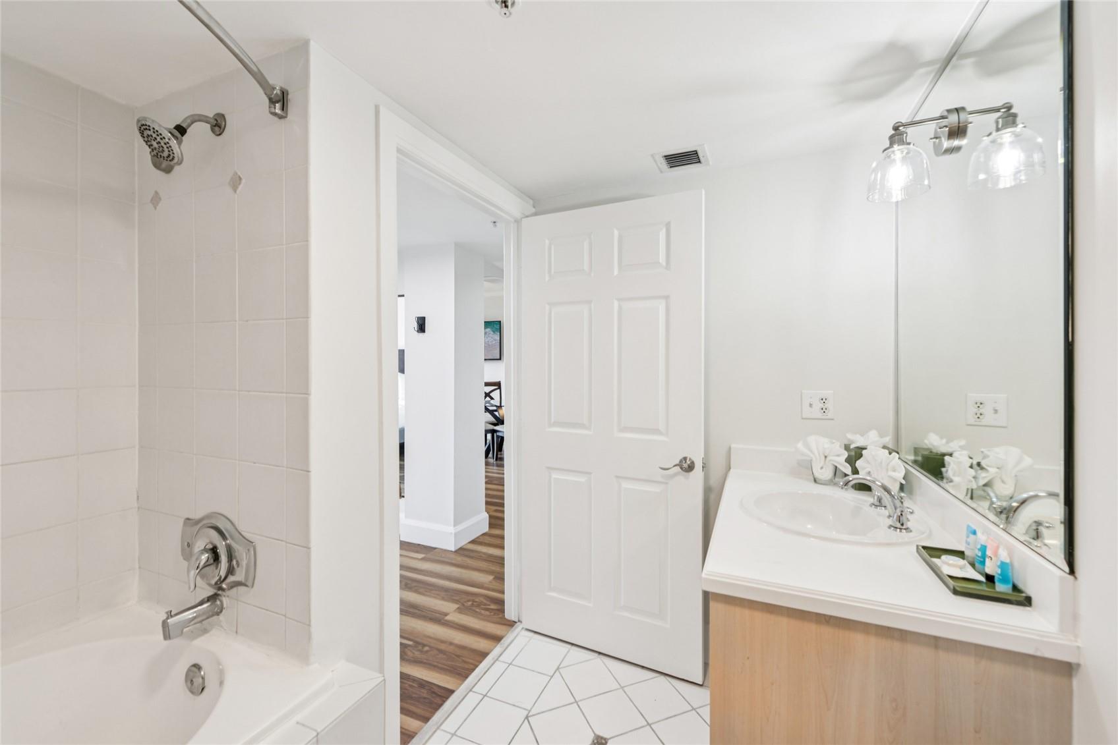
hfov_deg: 104.2
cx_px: 559
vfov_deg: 81.2
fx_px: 435
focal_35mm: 14
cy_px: 372
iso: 200
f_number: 8
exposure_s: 1/13
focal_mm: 14
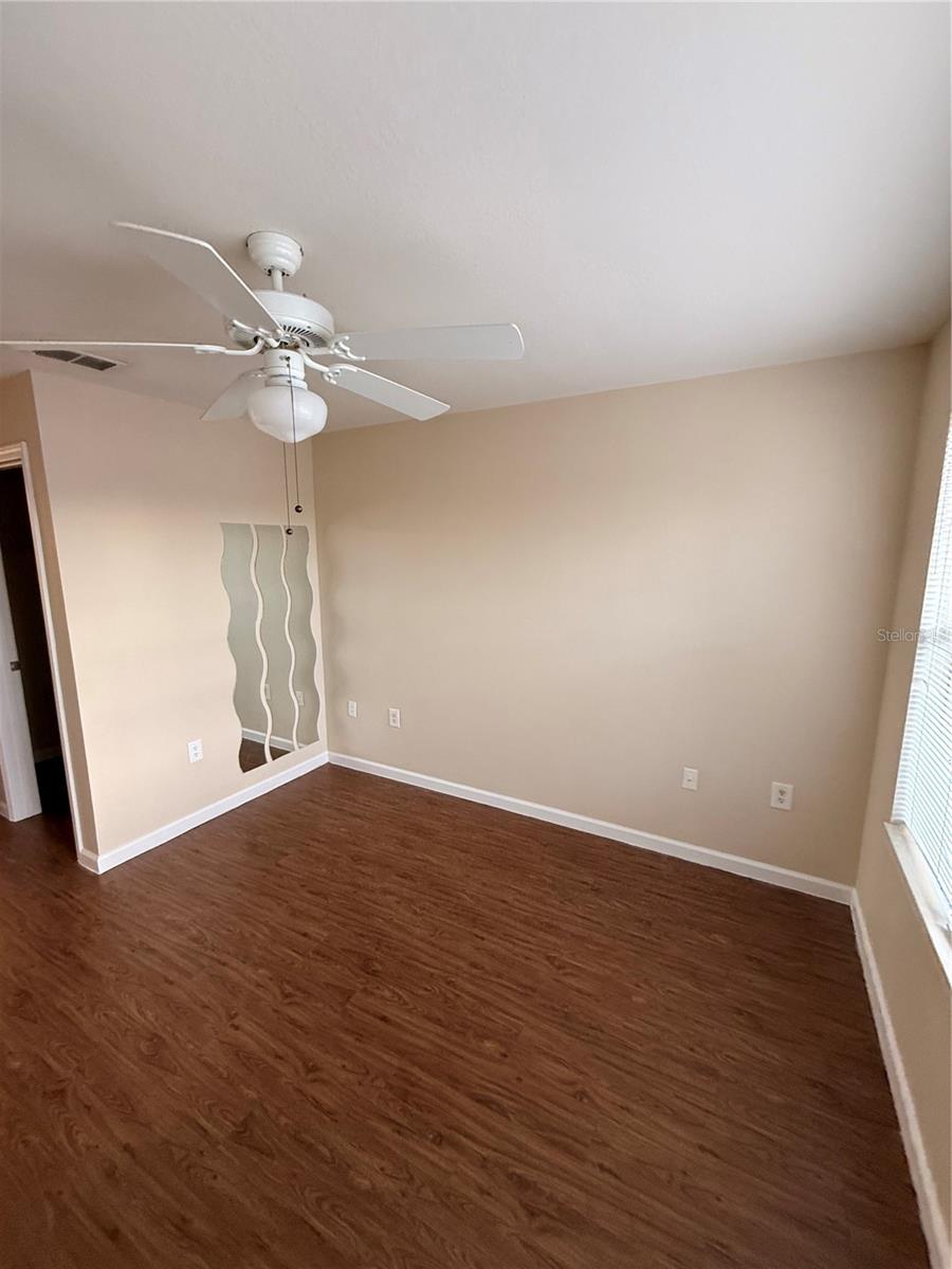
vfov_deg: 102.1
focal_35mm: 14
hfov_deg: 85.7
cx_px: 476
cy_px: 634
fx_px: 513
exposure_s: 1/99
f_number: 2.2
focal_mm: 2.22
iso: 200
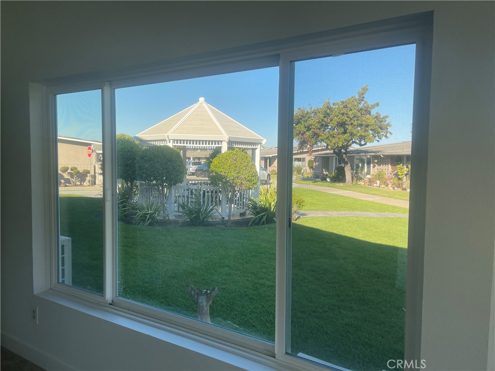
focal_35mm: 25
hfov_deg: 69.4
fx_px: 357
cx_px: 248
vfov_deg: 54.9
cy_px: 186
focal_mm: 5.1
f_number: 1.6
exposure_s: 1/887
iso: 32
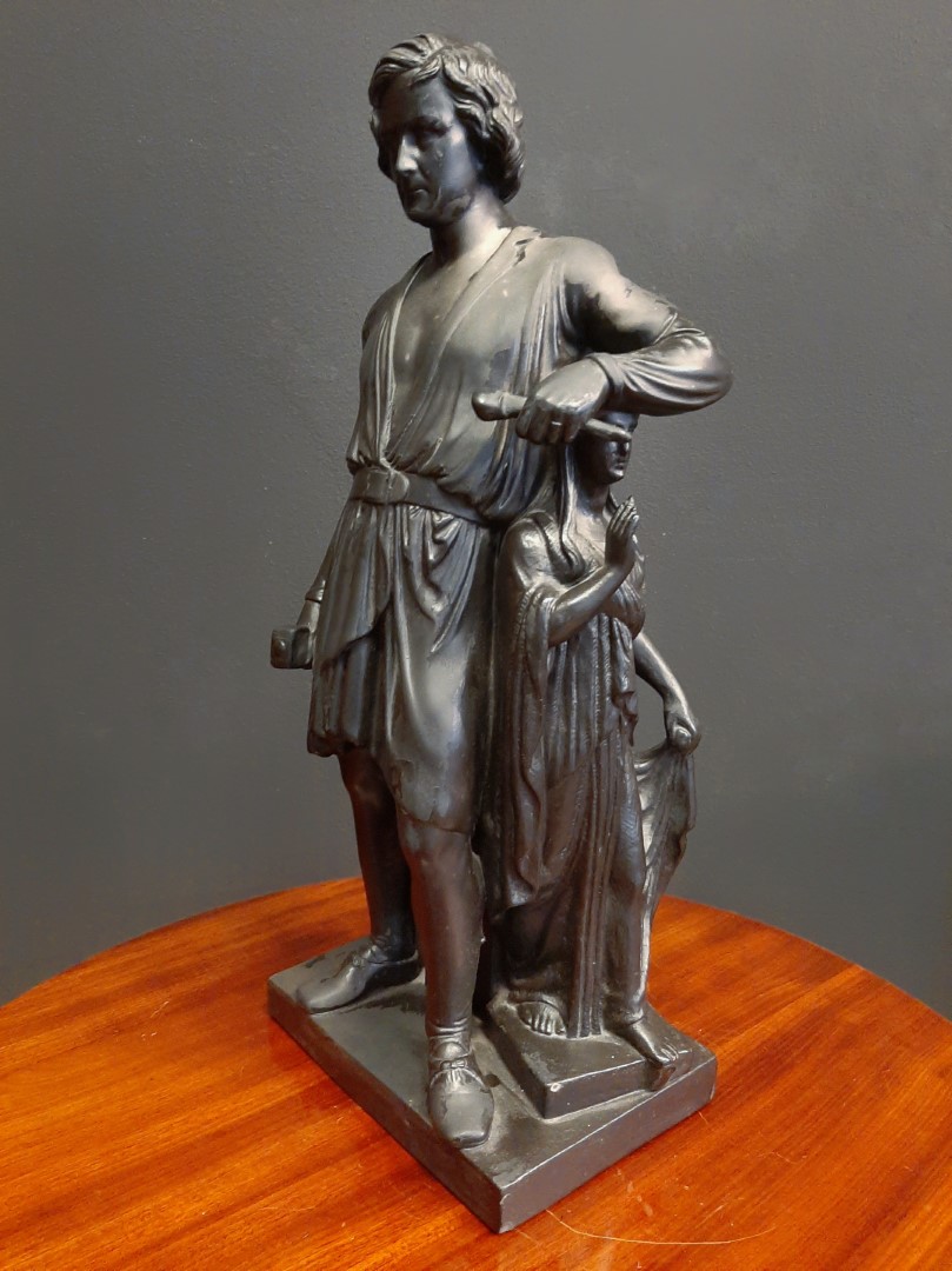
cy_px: 636
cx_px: 476
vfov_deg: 67.3
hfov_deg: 53.0
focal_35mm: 26
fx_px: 954
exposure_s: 1/25
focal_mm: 3.93
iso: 400
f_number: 1.7
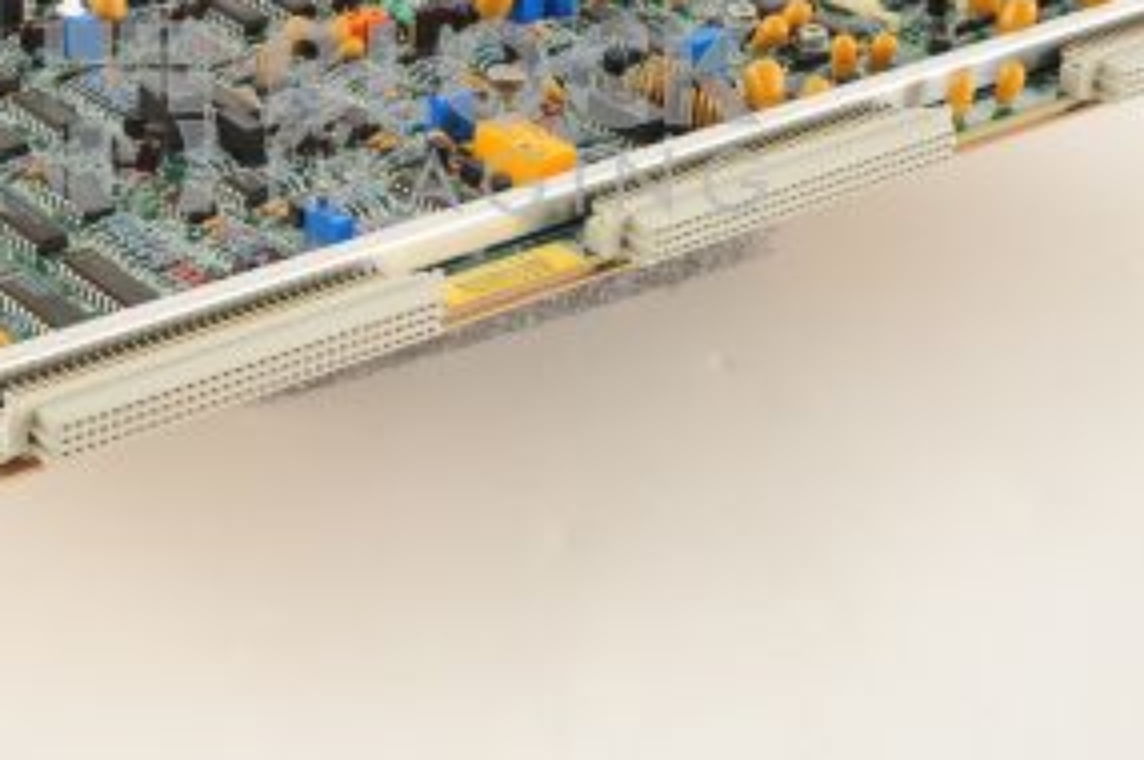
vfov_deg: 12.9
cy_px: 118
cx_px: 368
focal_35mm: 105
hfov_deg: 19.4
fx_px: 3333
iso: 1600
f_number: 11
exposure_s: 1/125
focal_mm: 50
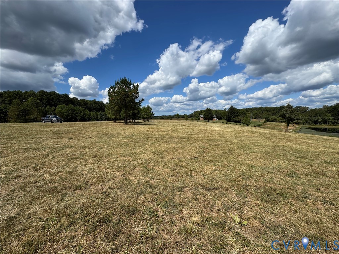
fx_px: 137
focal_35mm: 14
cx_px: 170
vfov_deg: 85.7
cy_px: 127
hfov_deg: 102.1
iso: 50
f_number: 2.2
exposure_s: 1/3106
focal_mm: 2.22
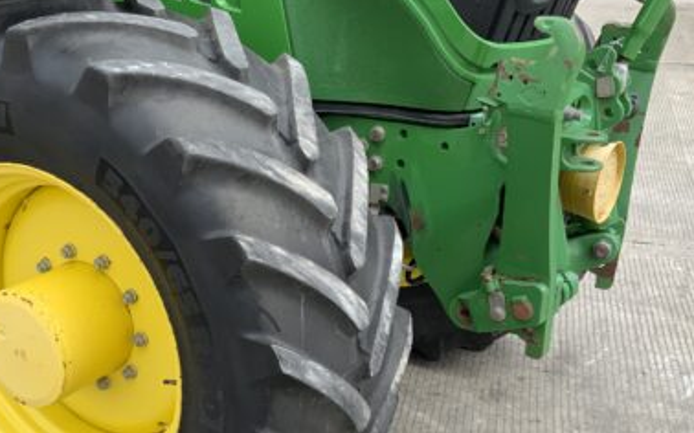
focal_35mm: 52
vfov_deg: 24.5
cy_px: 347
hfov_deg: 38.3
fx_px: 983
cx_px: 211
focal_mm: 3
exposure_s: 1/568
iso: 16
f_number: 1.8
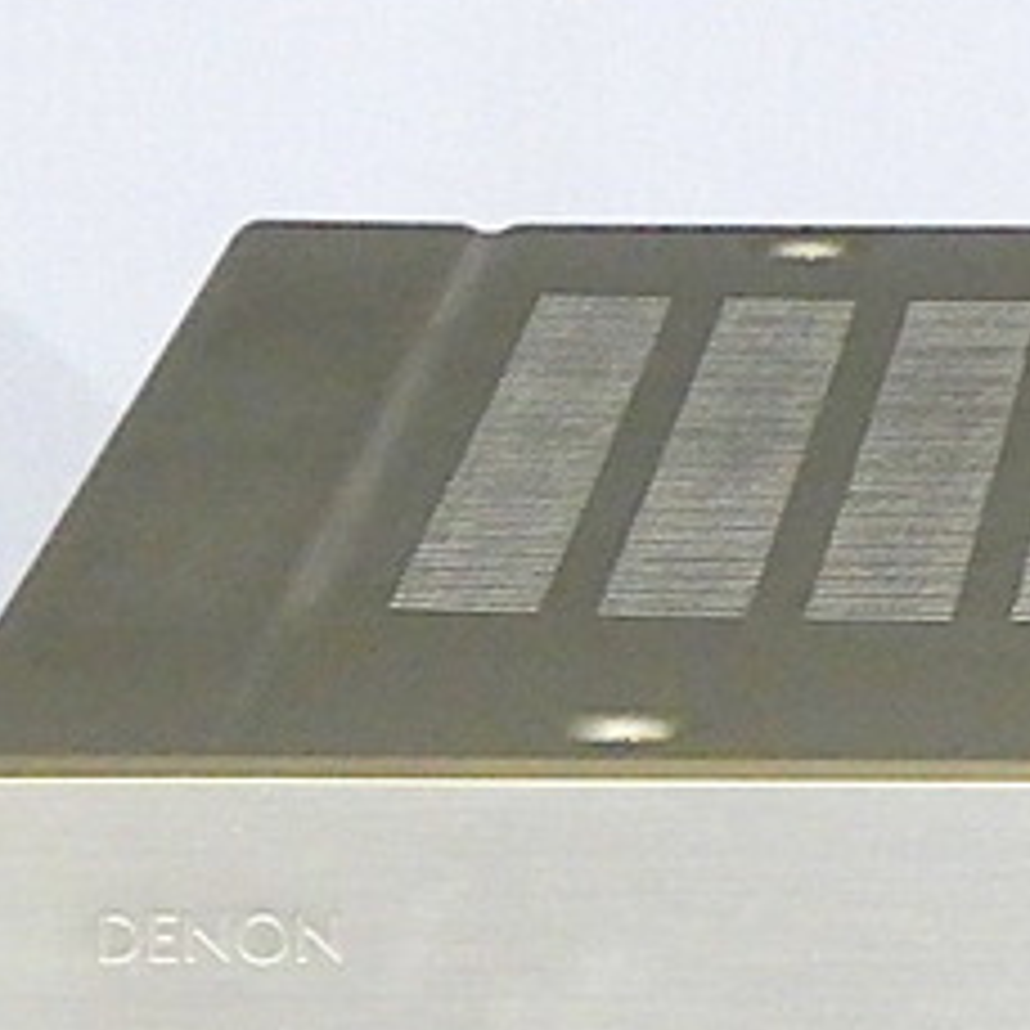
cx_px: 1646
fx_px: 15452
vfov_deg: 3.8
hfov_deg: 3.8
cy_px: 976
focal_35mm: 459
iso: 1600
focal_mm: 22.3
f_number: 7.1
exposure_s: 1/15
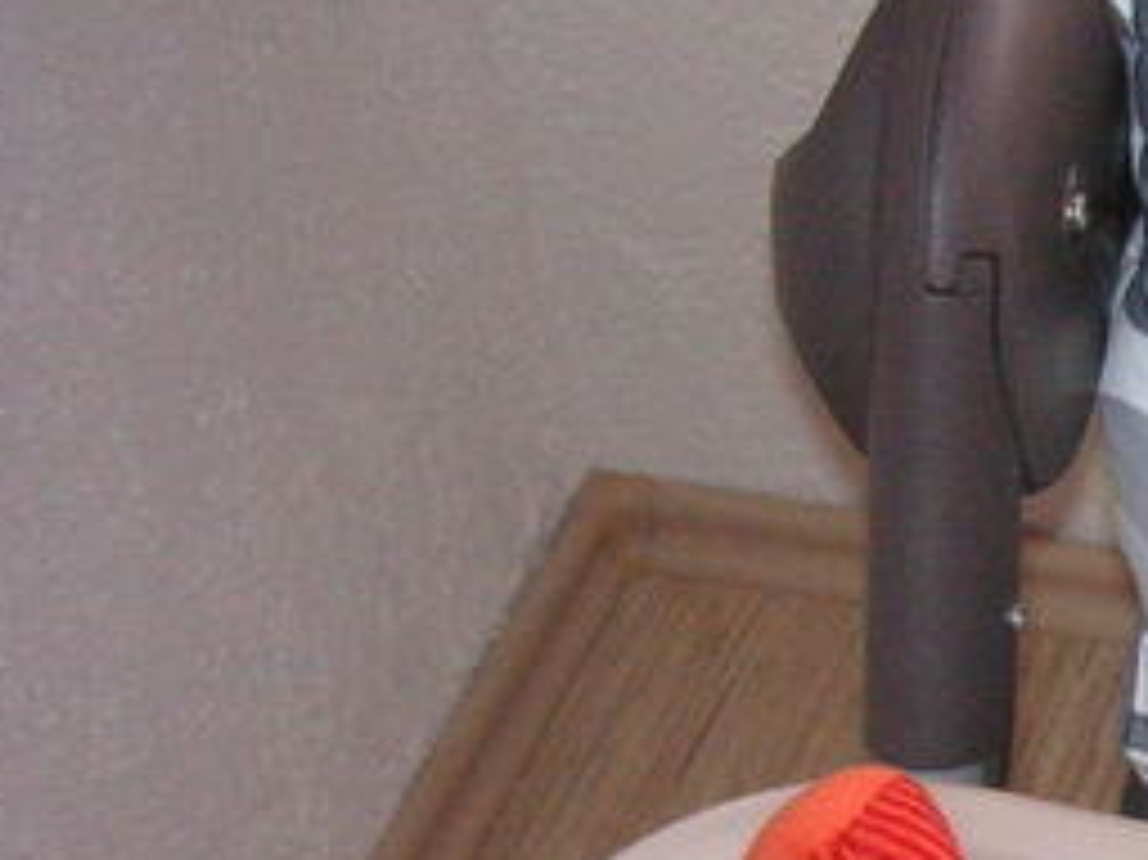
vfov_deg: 12.5
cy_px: 937
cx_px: 1769
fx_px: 3845
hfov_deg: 15.5
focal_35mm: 116
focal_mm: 6.1
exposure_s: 1/45
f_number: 2.8
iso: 160
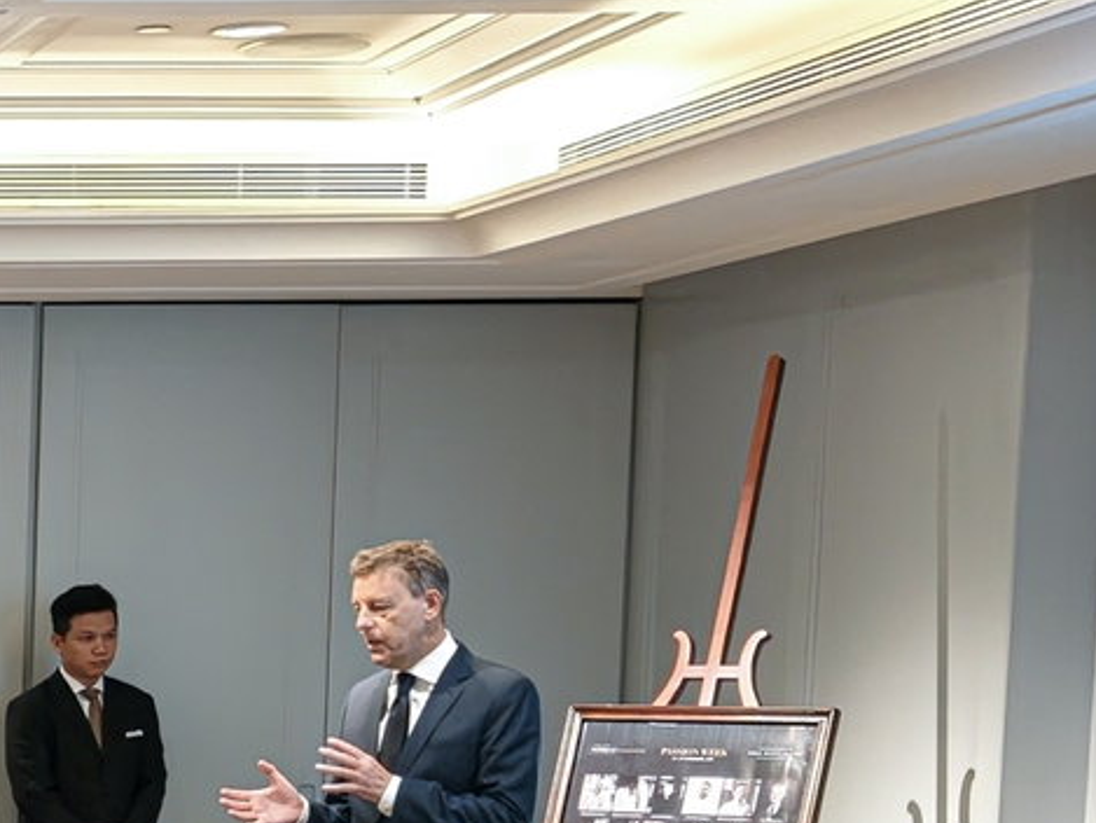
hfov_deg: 17.1
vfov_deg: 14.6
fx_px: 3104
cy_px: 982
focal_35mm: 98
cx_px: -769
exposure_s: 1/61
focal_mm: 8.67
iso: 500
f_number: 1.8
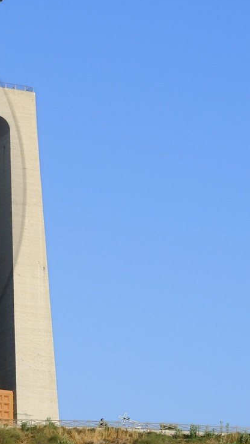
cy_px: 191
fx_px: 1496
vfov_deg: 16.9
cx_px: -225
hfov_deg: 9.1
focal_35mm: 127
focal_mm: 56
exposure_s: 1/400
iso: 200
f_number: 14
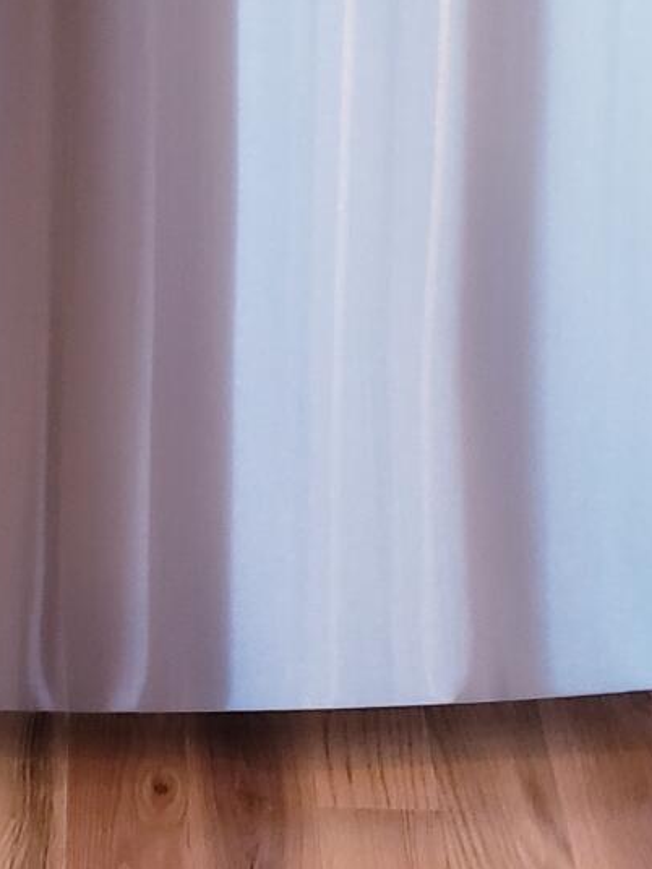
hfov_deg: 15.1
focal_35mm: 97
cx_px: 110
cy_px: -592
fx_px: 2436
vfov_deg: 17.3
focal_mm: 4.3
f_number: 2.4
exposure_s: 1/60
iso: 200
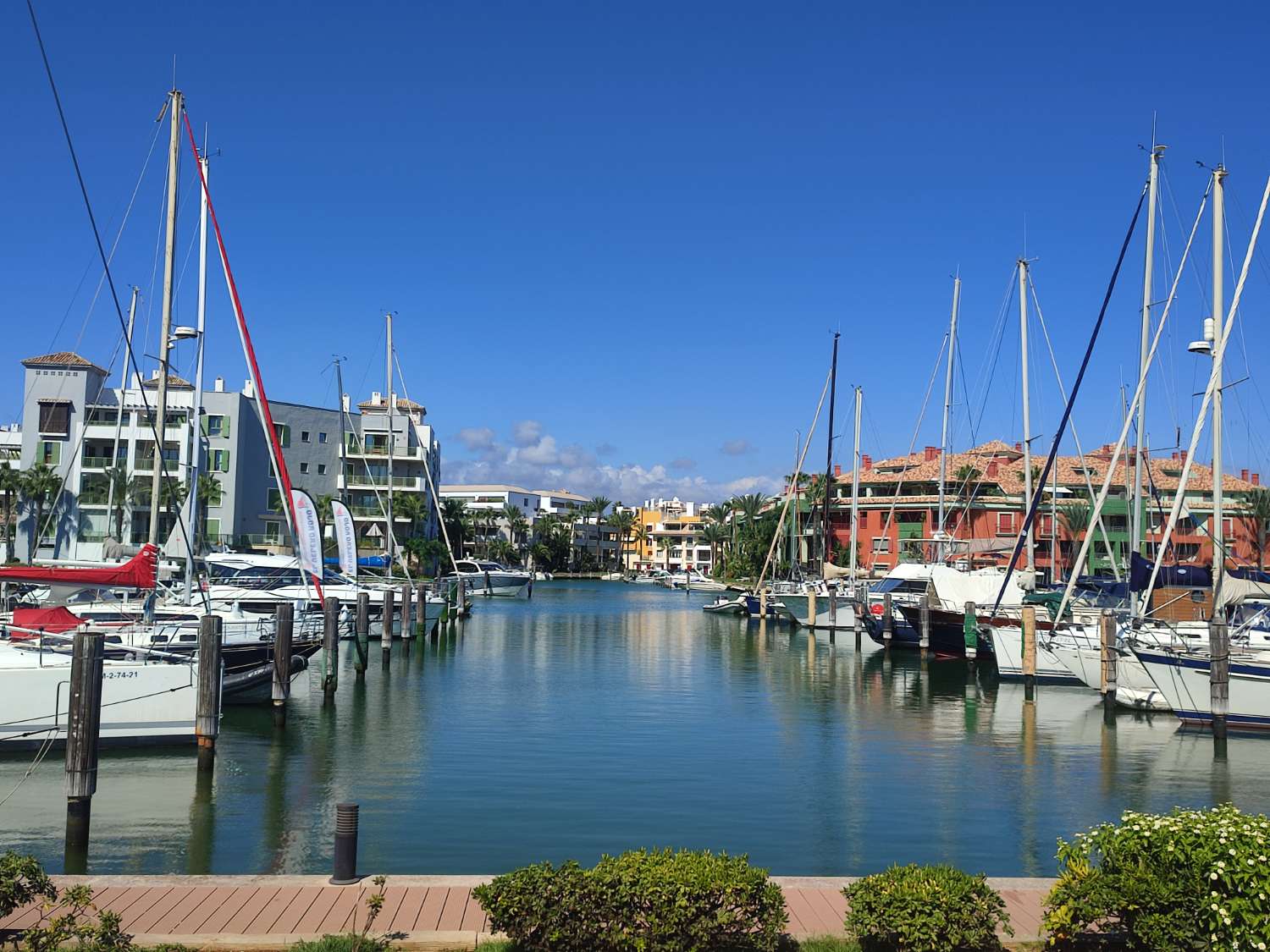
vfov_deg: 56.8
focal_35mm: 24
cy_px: 476
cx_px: 635
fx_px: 881
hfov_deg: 71.6
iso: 50
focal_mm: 5.89
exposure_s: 1/1108
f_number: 1.89
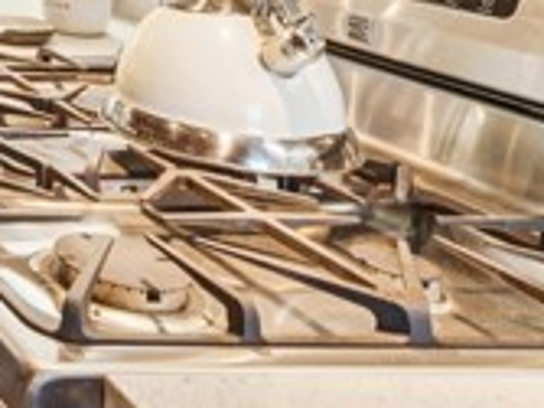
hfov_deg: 21.2
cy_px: -196
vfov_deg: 20.8
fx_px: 950
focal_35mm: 60
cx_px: -437
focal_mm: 16.4
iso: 100
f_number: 13
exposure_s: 1/1.25
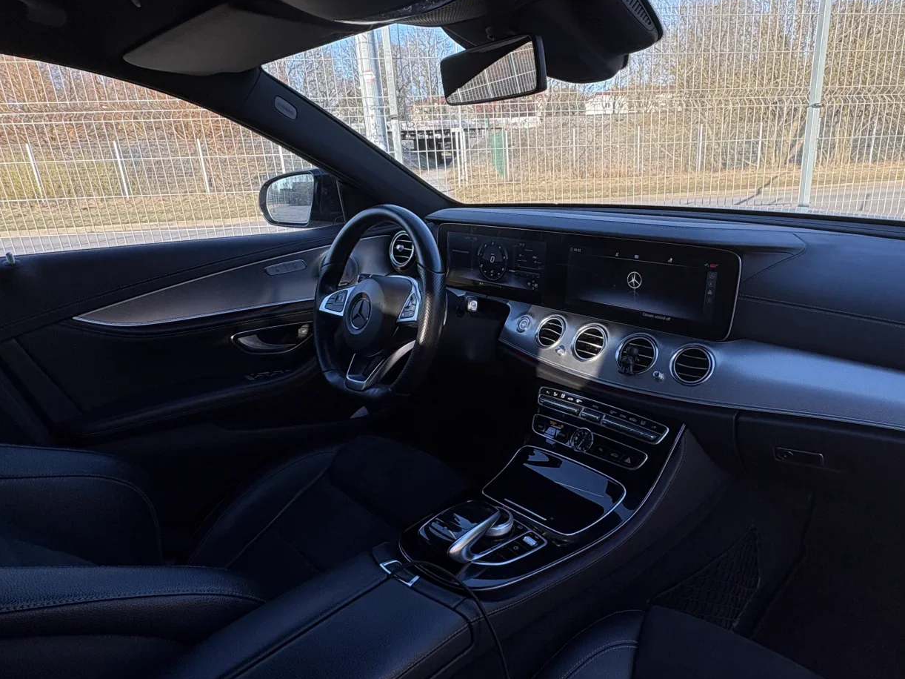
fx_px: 575
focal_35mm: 22
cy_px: 325
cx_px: 532
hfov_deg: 75.7
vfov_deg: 61.0
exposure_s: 1/280
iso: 40
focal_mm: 2.22
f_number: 2.2
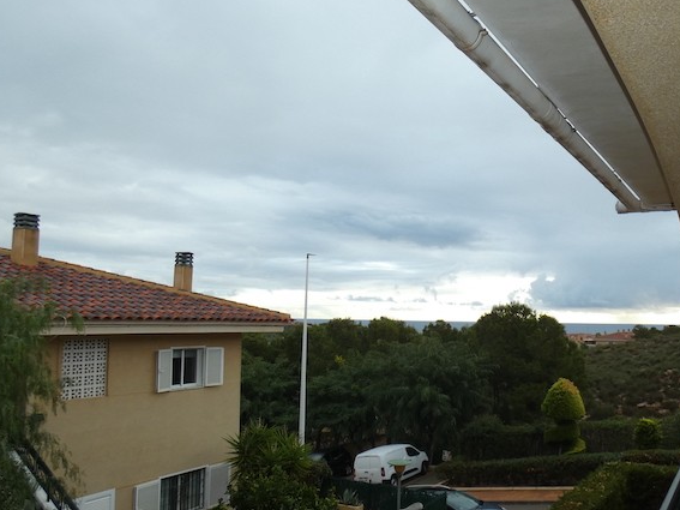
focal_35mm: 30
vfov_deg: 46.6
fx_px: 589
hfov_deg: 58.5
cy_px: 298
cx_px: 458
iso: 80
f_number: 2.8
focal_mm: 3.6
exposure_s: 1/200
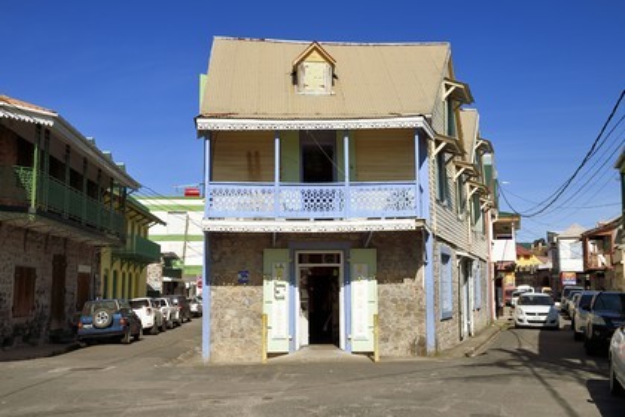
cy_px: 208
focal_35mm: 40
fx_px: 694
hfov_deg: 48.5
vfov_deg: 33.4
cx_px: 312
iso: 200
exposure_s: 1/250
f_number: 18
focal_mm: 40
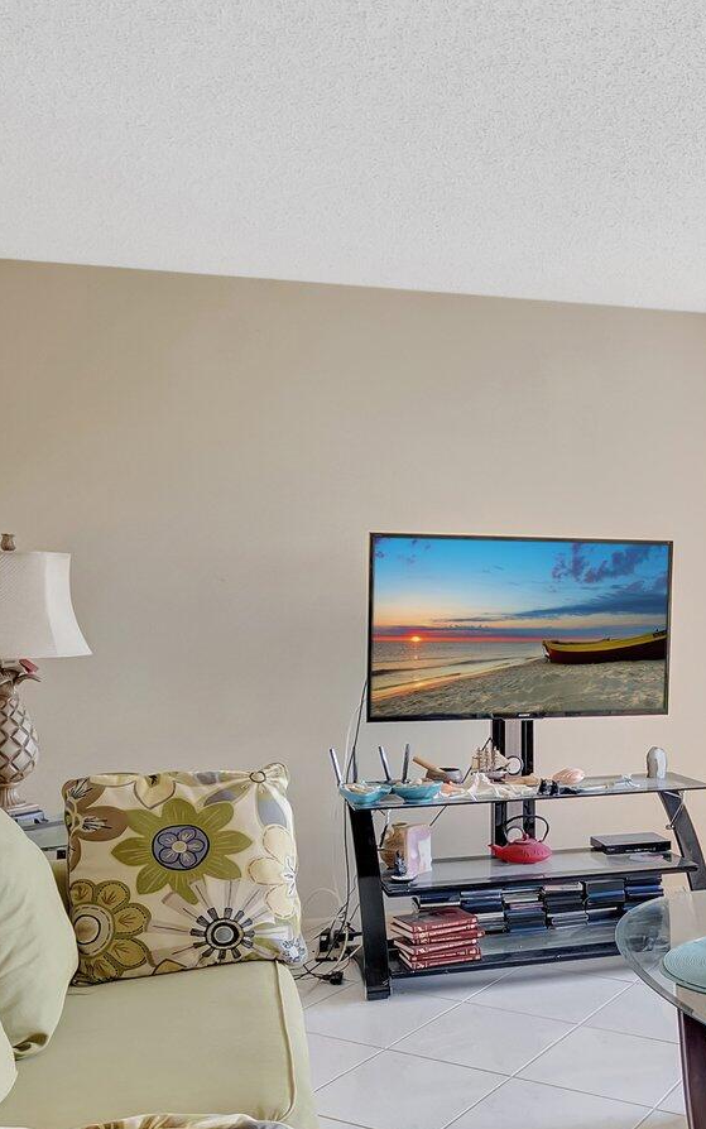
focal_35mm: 35
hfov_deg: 35.2
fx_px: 1077
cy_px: 594
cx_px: 562
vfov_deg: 55.3
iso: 640
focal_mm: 10
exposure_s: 1/6
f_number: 8
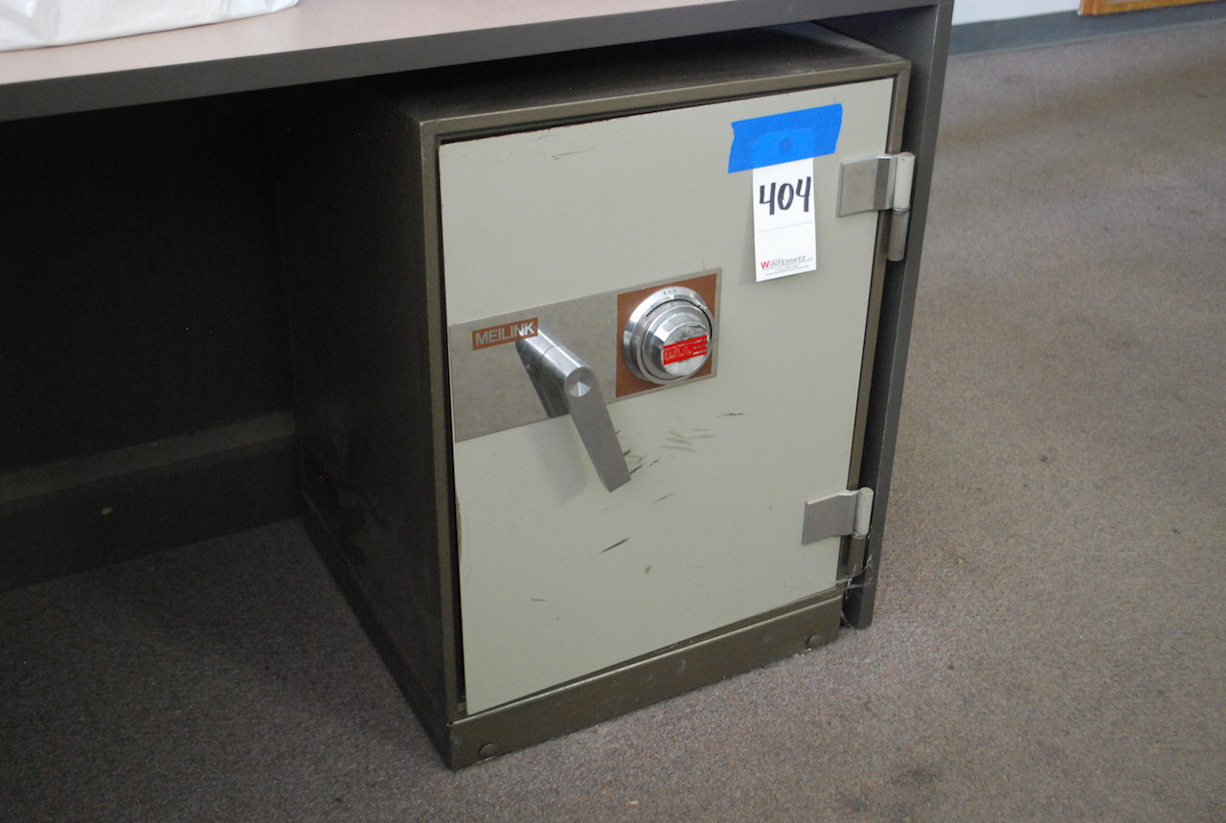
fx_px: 1331
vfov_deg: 34.4
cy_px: 412
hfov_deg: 49.5
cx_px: 613
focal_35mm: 39
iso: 1600
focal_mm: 26
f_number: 4.5
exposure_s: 1/8
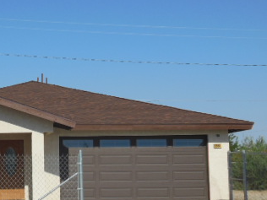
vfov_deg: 17.0
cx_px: 24
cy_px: 97
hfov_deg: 22.0
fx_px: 671
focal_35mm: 87
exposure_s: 1/500
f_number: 7.5
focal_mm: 7.7
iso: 125
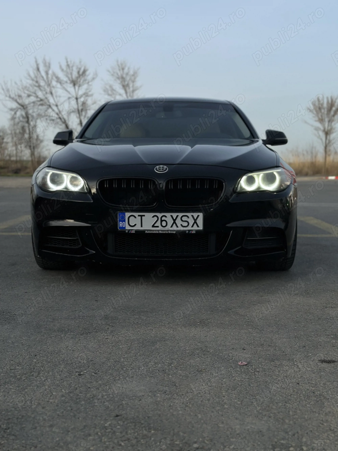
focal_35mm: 48
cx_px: 169
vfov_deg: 39.7
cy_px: 226
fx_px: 625
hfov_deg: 30.3
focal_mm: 6.86
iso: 80
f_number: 1.78
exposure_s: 1/2114
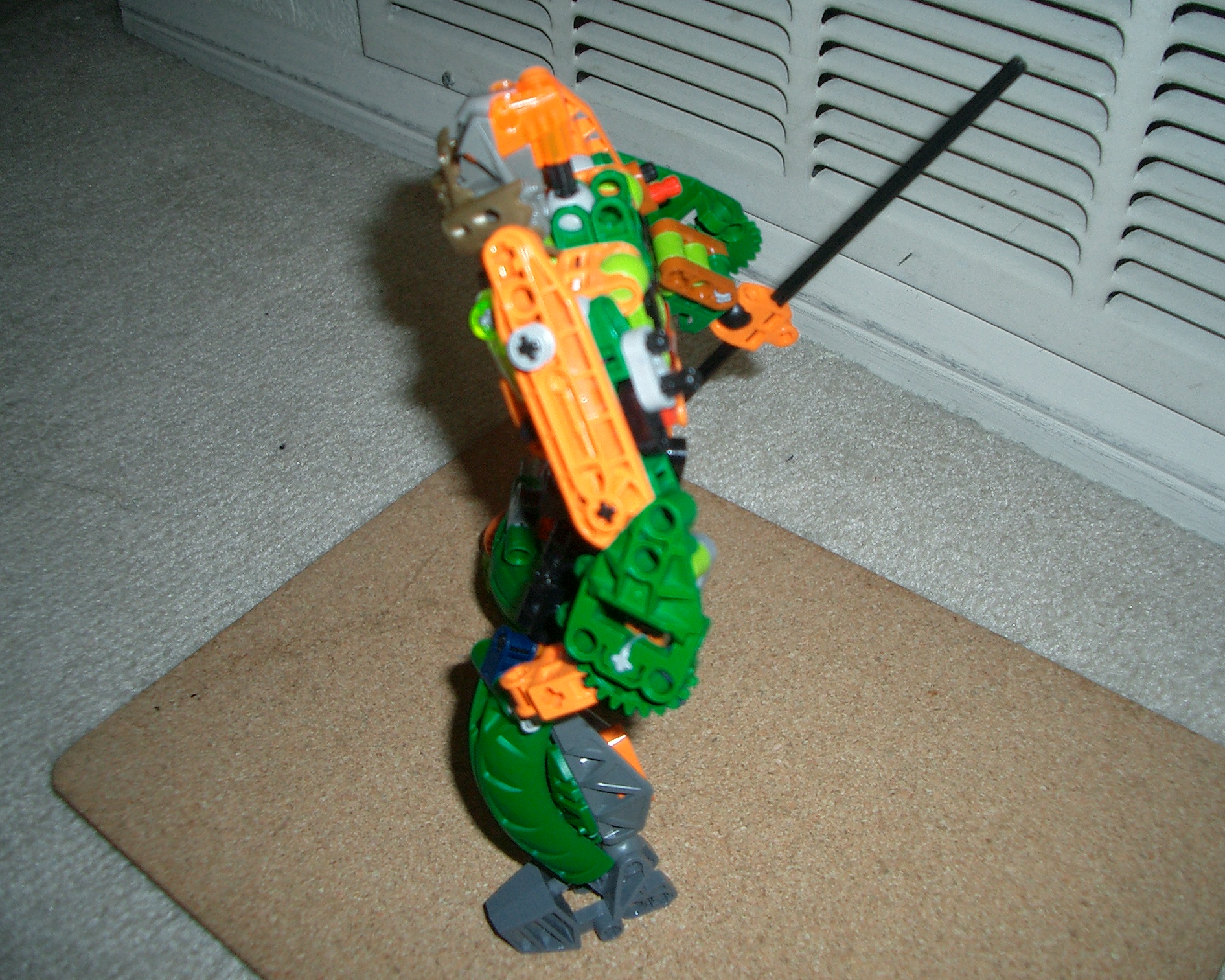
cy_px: 486
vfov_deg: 40.1
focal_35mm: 37
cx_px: 619
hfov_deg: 49.1
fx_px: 1342
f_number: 2.6
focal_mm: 5.8
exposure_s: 1/40
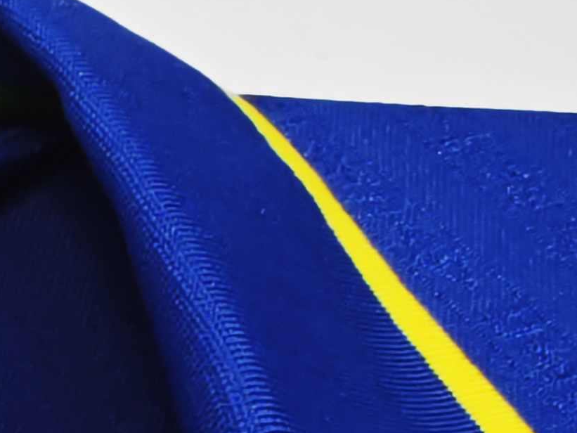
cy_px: 623
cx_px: -712
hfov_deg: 13.7
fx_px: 1867
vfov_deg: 12.6
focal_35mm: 112
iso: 101
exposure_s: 1/60
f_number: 2.2
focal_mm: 2.59
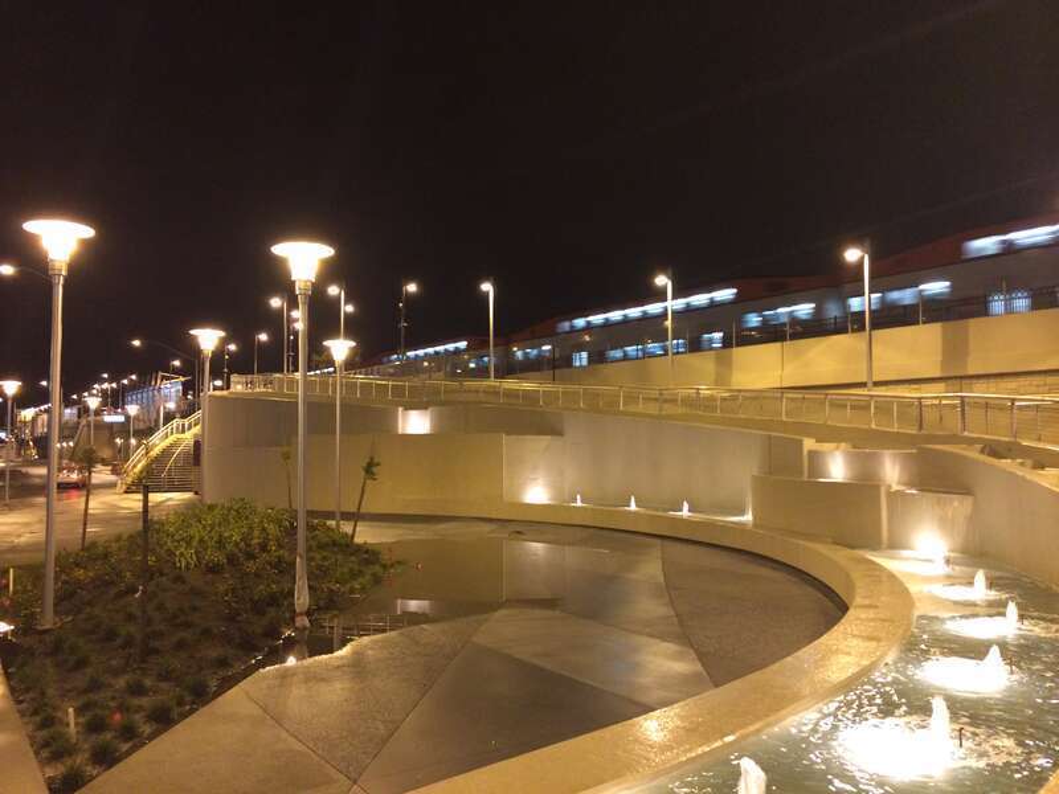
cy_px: 397
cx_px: 530
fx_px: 918
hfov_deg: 60.0
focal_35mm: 30
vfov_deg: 46.8
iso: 320
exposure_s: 1/20
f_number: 2.2
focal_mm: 4.12
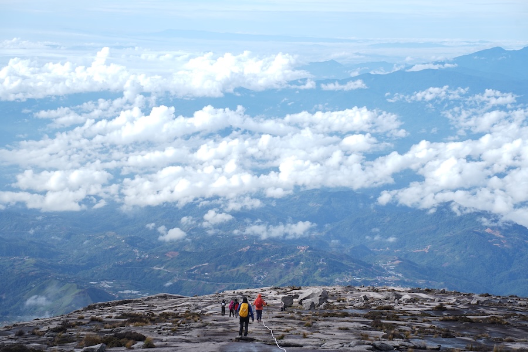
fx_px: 1100
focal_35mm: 75
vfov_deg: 18.2
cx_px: 264
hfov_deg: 27.0
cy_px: 176
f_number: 6.3
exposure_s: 1/160
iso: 50
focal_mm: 75
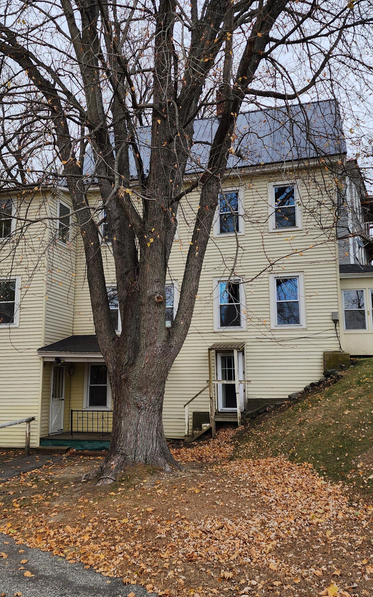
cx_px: 176
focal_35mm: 33
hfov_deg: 38.3
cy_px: 297
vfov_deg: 58.1
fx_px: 537
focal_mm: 6.4
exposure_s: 1/257
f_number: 1.8
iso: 12
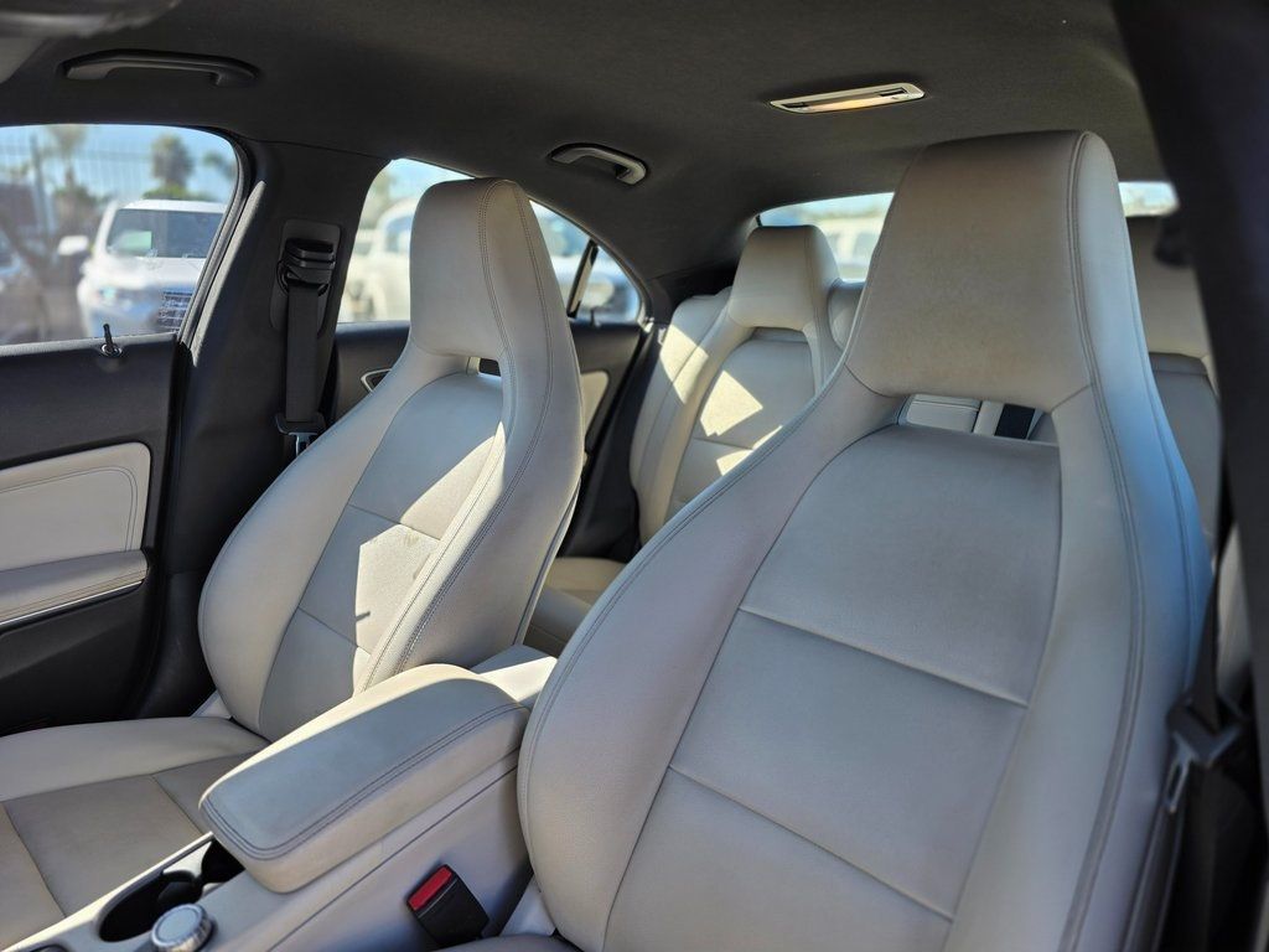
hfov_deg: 73.9
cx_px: 634
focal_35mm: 23
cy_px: 476
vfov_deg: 58.9
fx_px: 843
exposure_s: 1/359
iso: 25
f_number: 1.7
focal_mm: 6.3
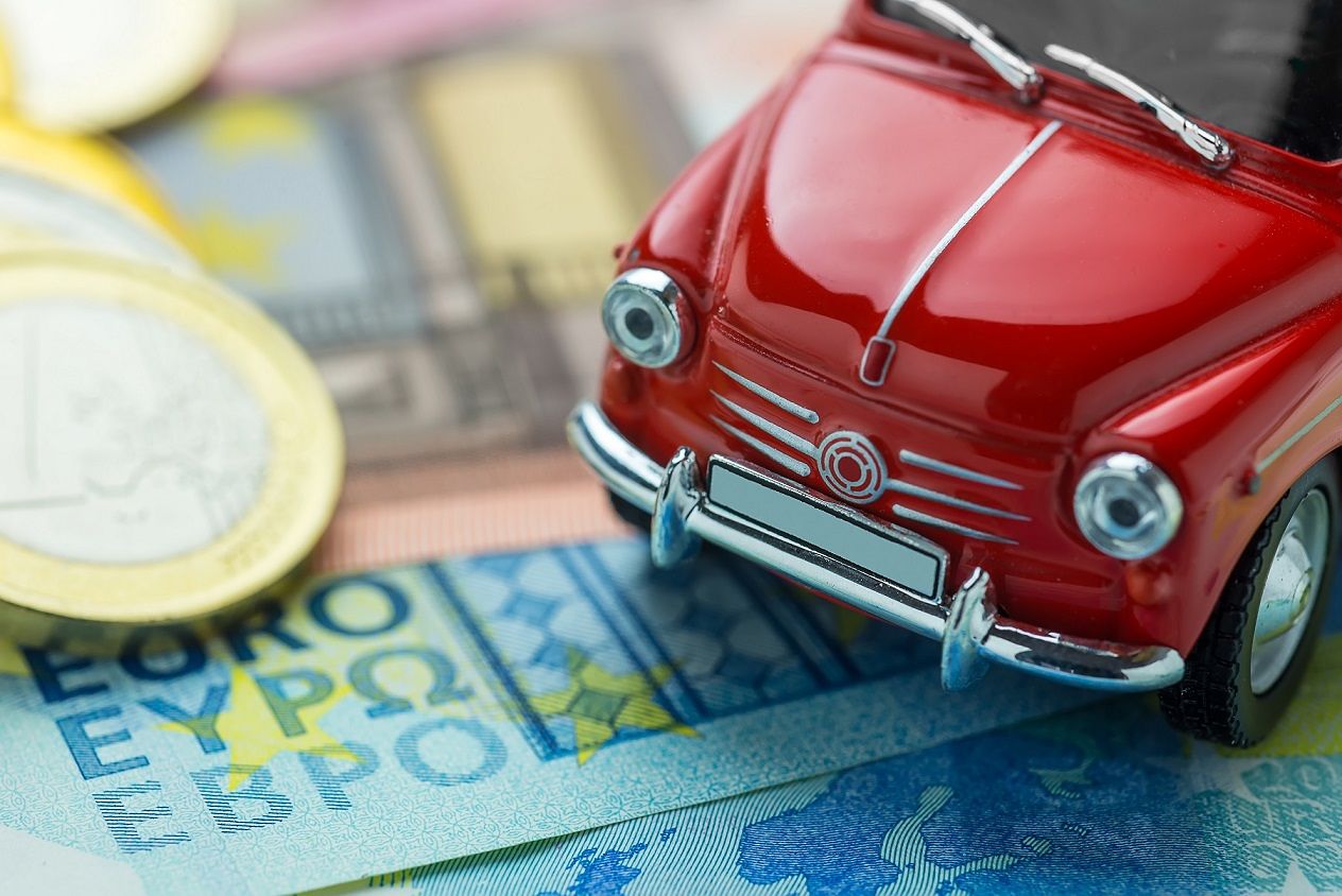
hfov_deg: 33.4
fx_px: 2238
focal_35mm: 60
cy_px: 448
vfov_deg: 22.6
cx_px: 671
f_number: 13
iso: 200
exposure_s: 1/20
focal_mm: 60
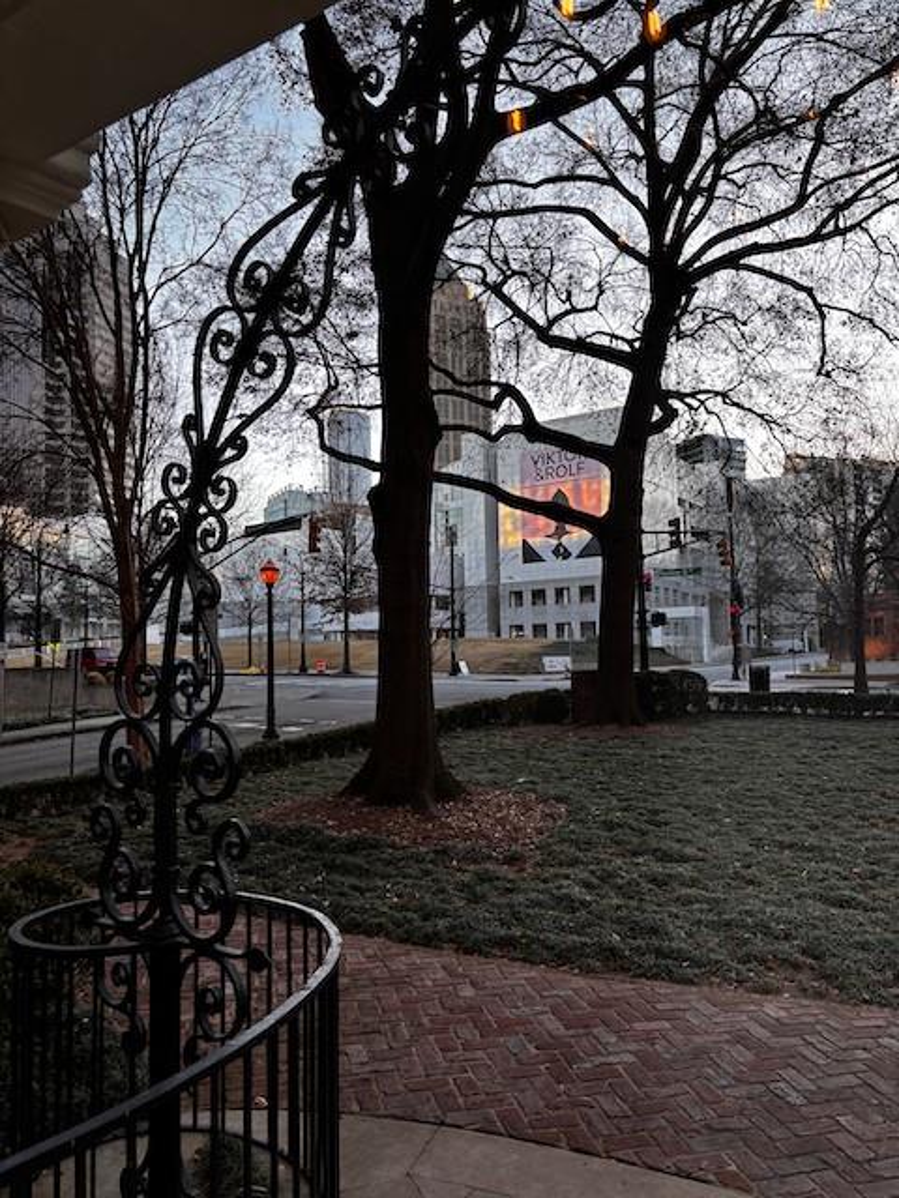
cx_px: 450
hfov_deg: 53.1
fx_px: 900
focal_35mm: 26
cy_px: 599
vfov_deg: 67.3
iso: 40
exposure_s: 1/195
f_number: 1.6
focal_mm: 5.96
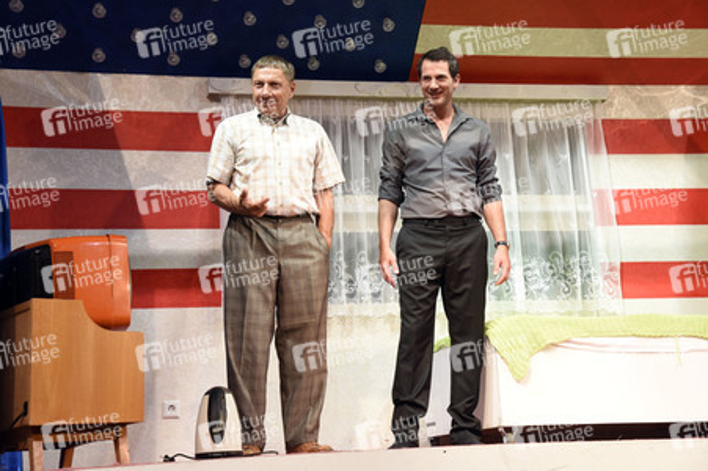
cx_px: 354
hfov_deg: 32.4
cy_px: 236
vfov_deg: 21.9
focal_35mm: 62
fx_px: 1218
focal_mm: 62
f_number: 6.3
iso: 1000
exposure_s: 1/125
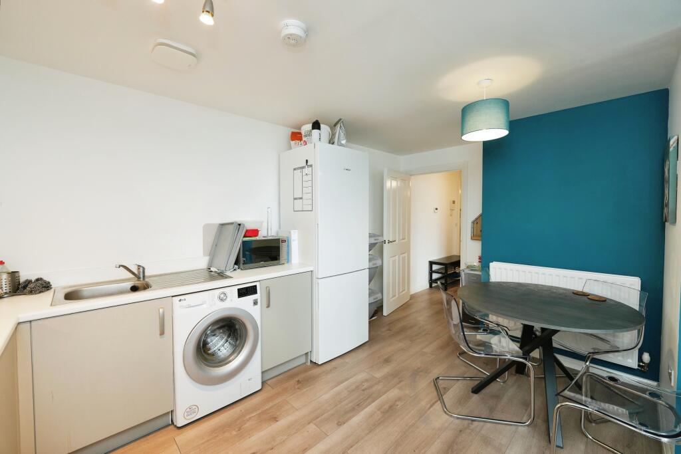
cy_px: 227
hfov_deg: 104.2
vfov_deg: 81.2
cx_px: 340
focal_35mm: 14
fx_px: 265
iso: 400
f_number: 6.3
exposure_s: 1/30
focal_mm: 14
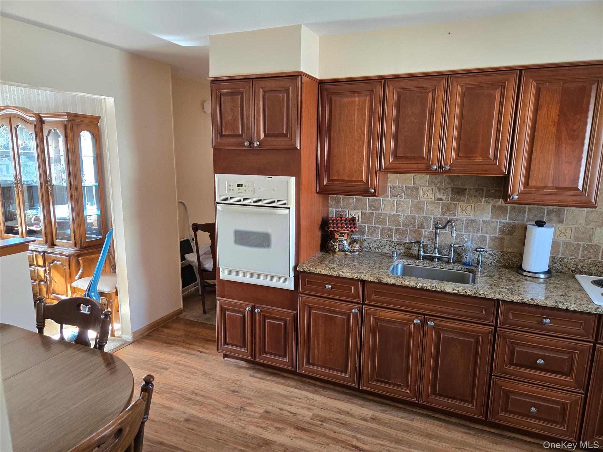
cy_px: 226
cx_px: 302
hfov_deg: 73.9
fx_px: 401
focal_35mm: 23
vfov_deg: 58.9
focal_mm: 5.4
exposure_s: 1/120
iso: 320
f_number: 1.8
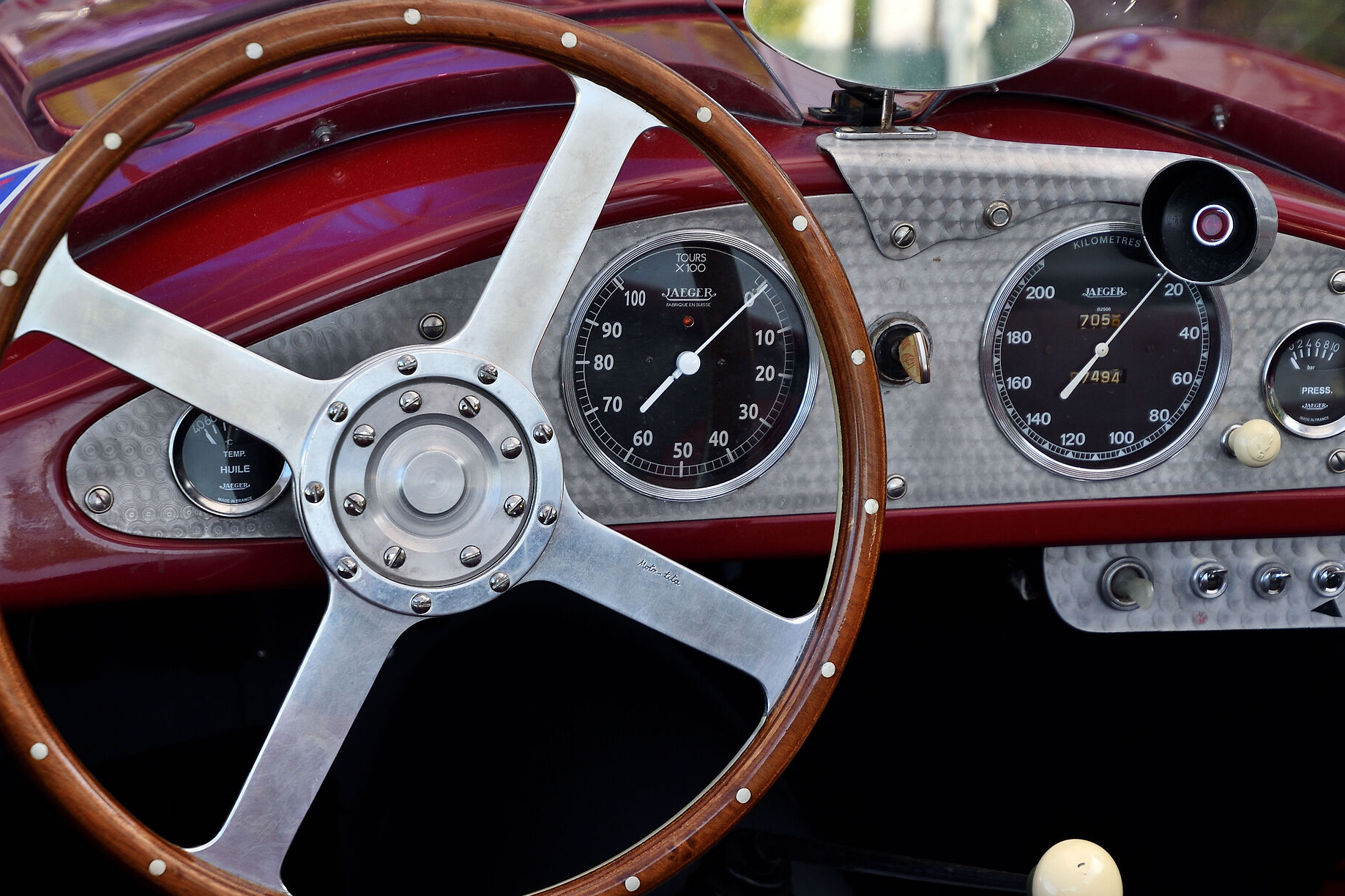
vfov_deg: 14.0
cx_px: 741
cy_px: 426
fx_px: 3660
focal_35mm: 98
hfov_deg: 20.8
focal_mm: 50
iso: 100
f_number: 5
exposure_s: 1/125
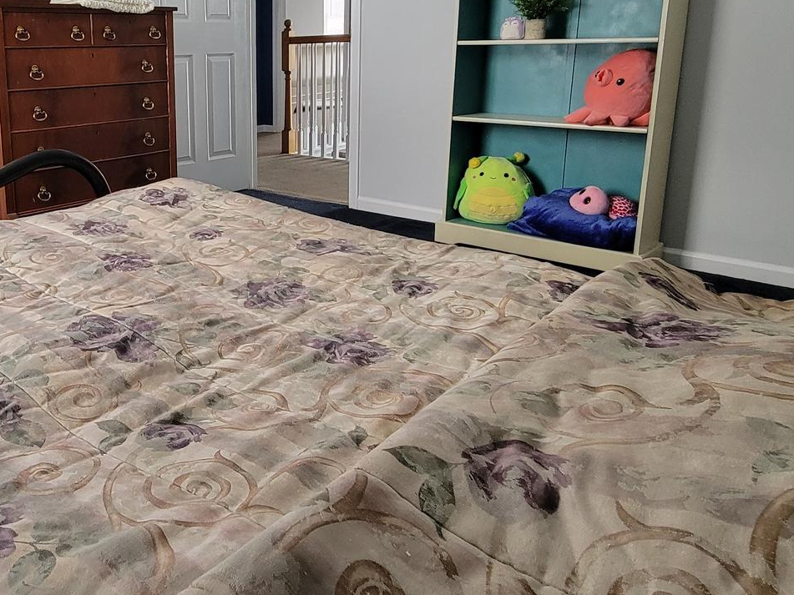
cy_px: 177
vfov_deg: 48.5
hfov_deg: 59.3
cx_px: 178
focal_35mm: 28
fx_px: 642
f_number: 2.2
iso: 250
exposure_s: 1/60
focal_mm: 2.2
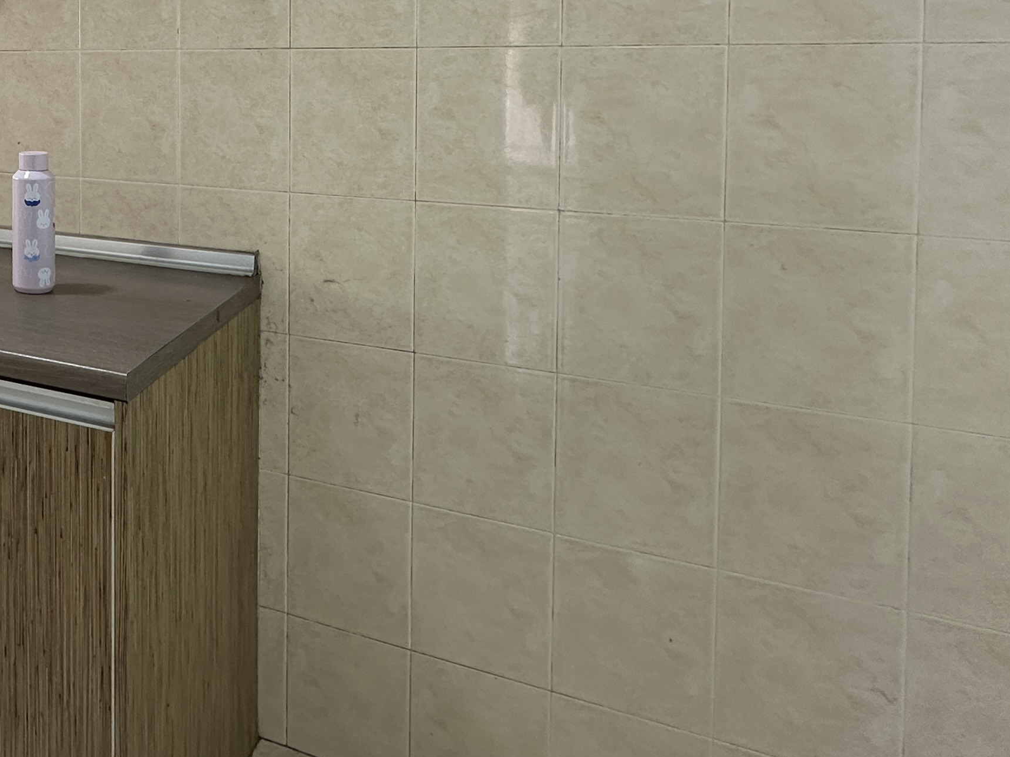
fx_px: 963
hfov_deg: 45.7
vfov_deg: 40.0
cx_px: -20
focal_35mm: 33
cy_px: 85
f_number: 2.2
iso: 160
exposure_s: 1/50
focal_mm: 2.22
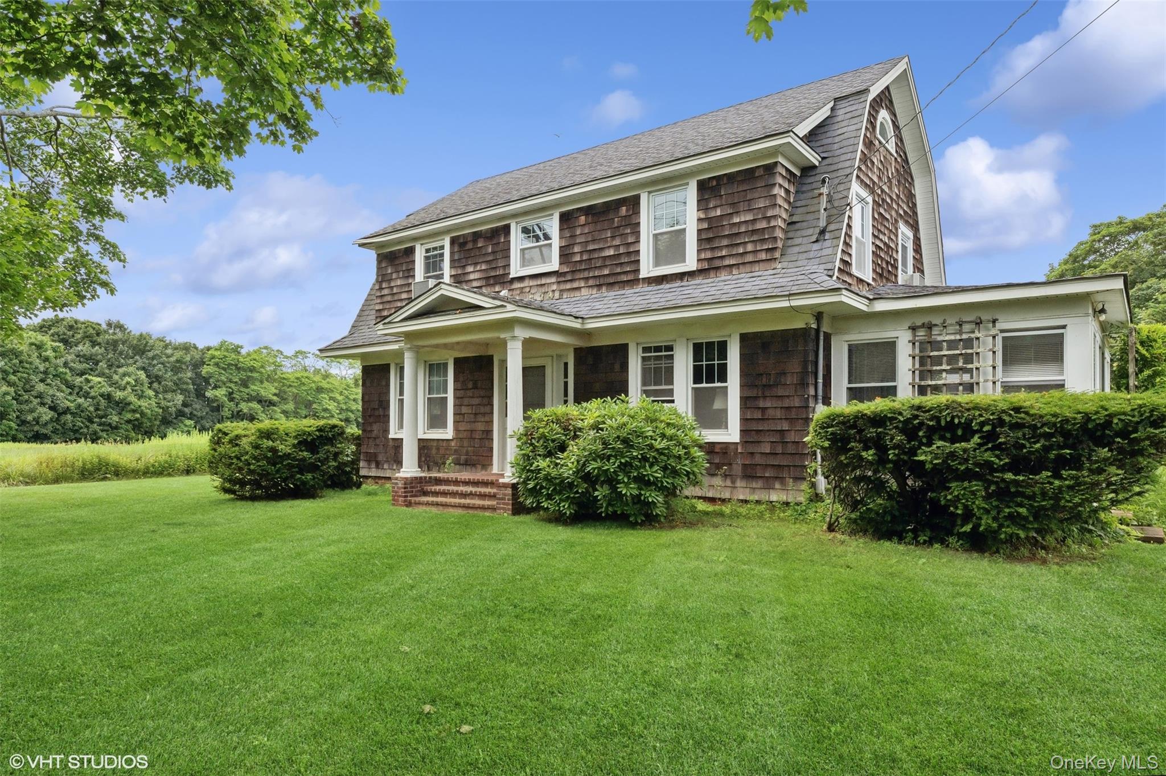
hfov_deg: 81.2
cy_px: 388
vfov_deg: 59.4
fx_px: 680
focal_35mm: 21
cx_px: 583
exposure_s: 1/1000
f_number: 7.1
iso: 200
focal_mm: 14
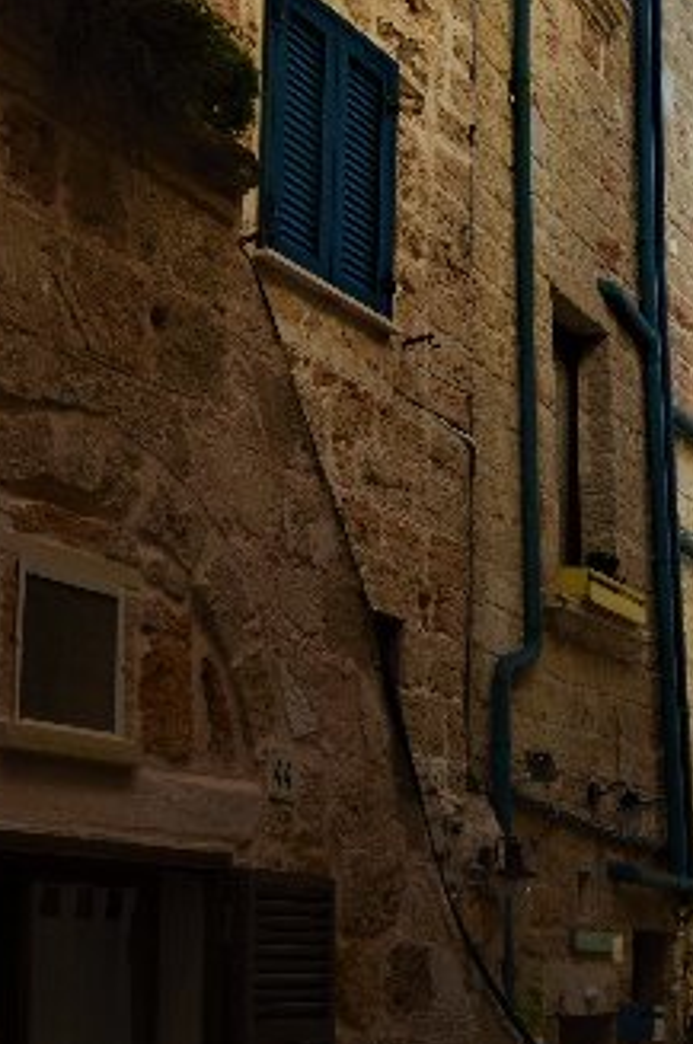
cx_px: 645
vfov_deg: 30.5
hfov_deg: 20.1
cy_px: 632
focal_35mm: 66
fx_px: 1912
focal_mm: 18
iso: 320
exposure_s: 1/125
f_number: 9
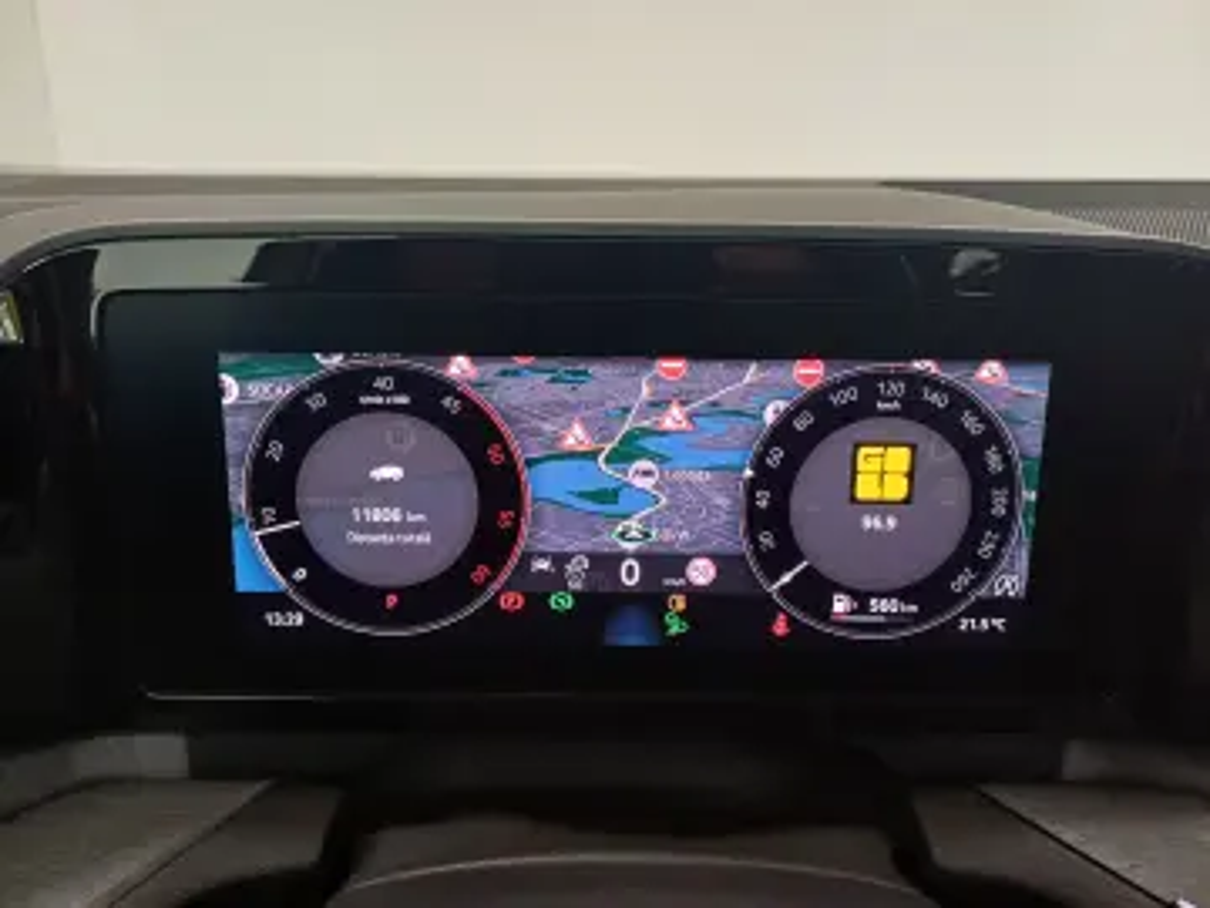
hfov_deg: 69.4
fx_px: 874
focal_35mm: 25
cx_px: 605
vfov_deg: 54.9
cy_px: 454
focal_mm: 4.65
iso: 64
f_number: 1.8
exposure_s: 1/50
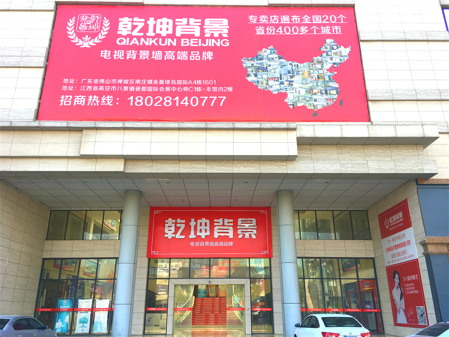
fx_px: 376
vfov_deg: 48.2
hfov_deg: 61.7
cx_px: 224
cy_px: 168
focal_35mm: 29
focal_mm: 4.15
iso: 25
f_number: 2.2
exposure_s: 1/363
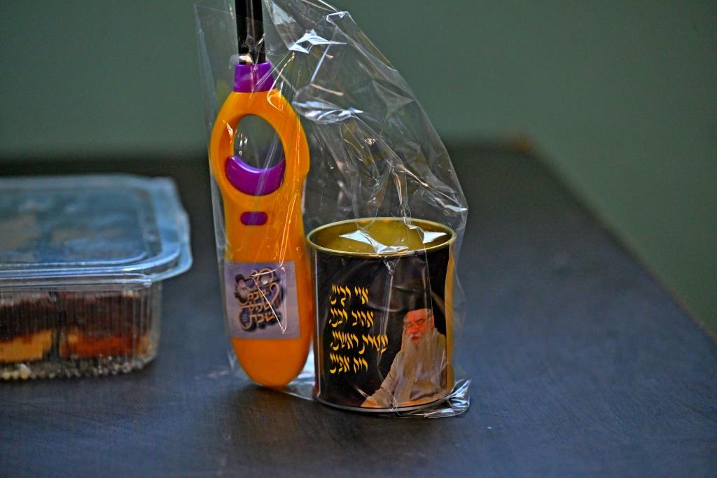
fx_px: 2390
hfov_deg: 17.1
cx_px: 358
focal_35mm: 120
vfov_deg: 11.4
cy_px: 239
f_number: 4
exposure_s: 1/3200
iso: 2000
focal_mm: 120
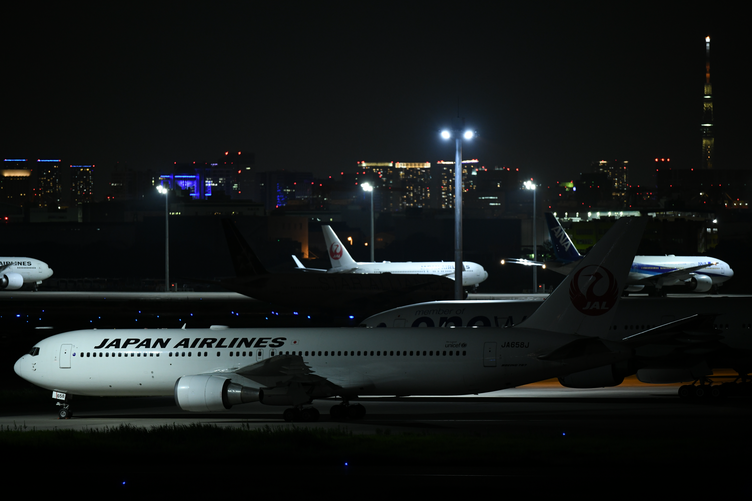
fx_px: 6266
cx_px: 376
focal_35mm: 300
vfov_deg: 4.6
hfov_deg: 6.9
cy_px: 250
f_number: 2.8
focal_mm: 300
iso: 1600
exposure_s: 1/30
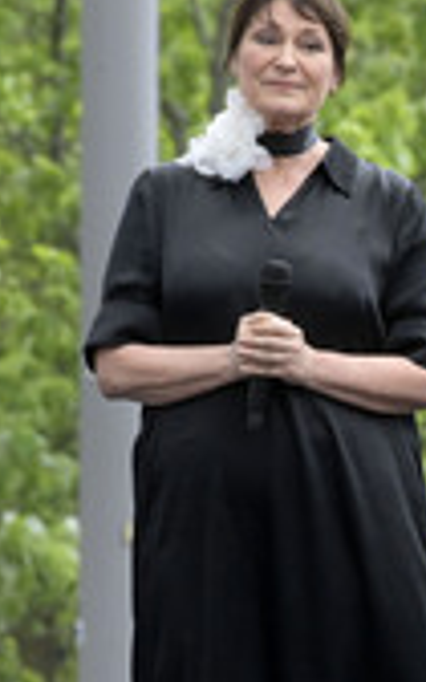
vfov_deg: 1.5
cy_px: 491
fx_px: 25393
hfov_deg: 1.0
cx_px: 623
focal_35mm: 1367
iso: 4000
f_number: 16
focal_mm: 500
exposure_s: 1/500
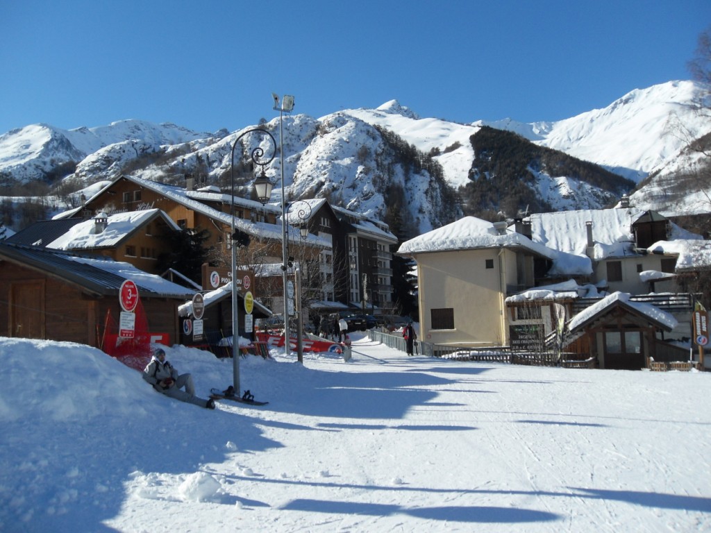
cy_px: 266
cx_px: 356
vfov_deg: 40.7
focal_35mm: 35
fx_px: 719
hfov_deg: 52.6
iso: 80
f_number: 8.2
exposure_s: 1/250
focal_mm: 6.3
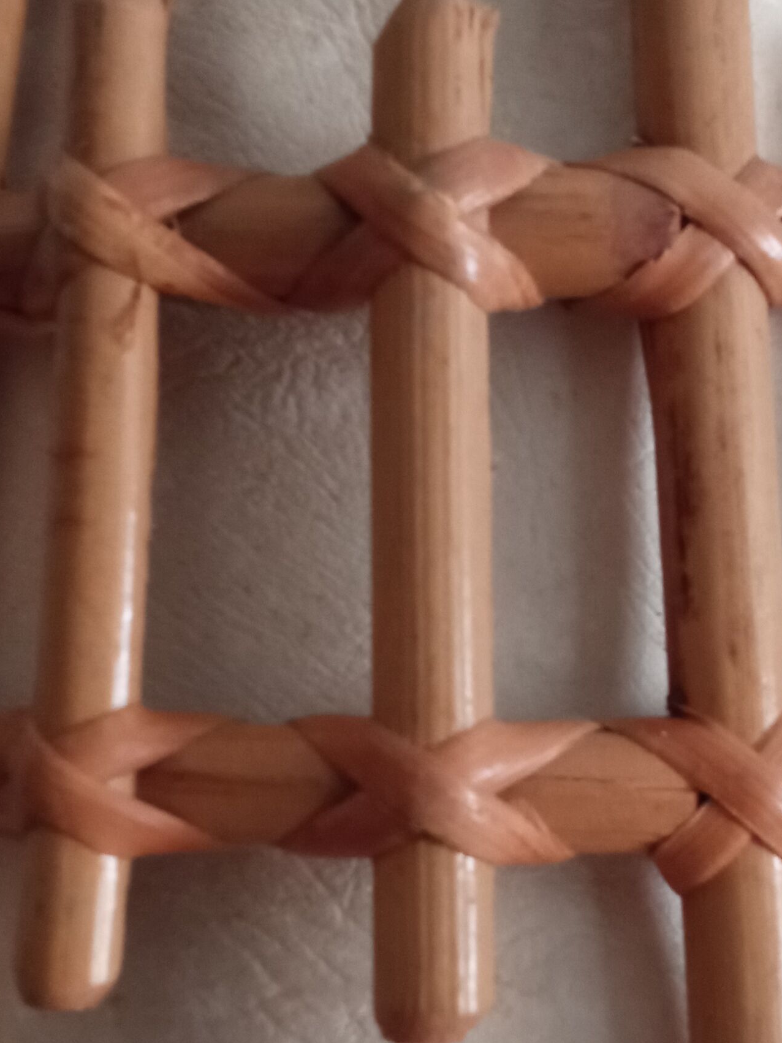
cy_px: 666
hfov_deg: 22.2
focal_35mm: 66
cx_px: 442
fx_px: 1988
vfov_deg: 29.3
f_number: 2.2
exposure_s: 1/16.7
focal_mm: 3.79
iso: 1483
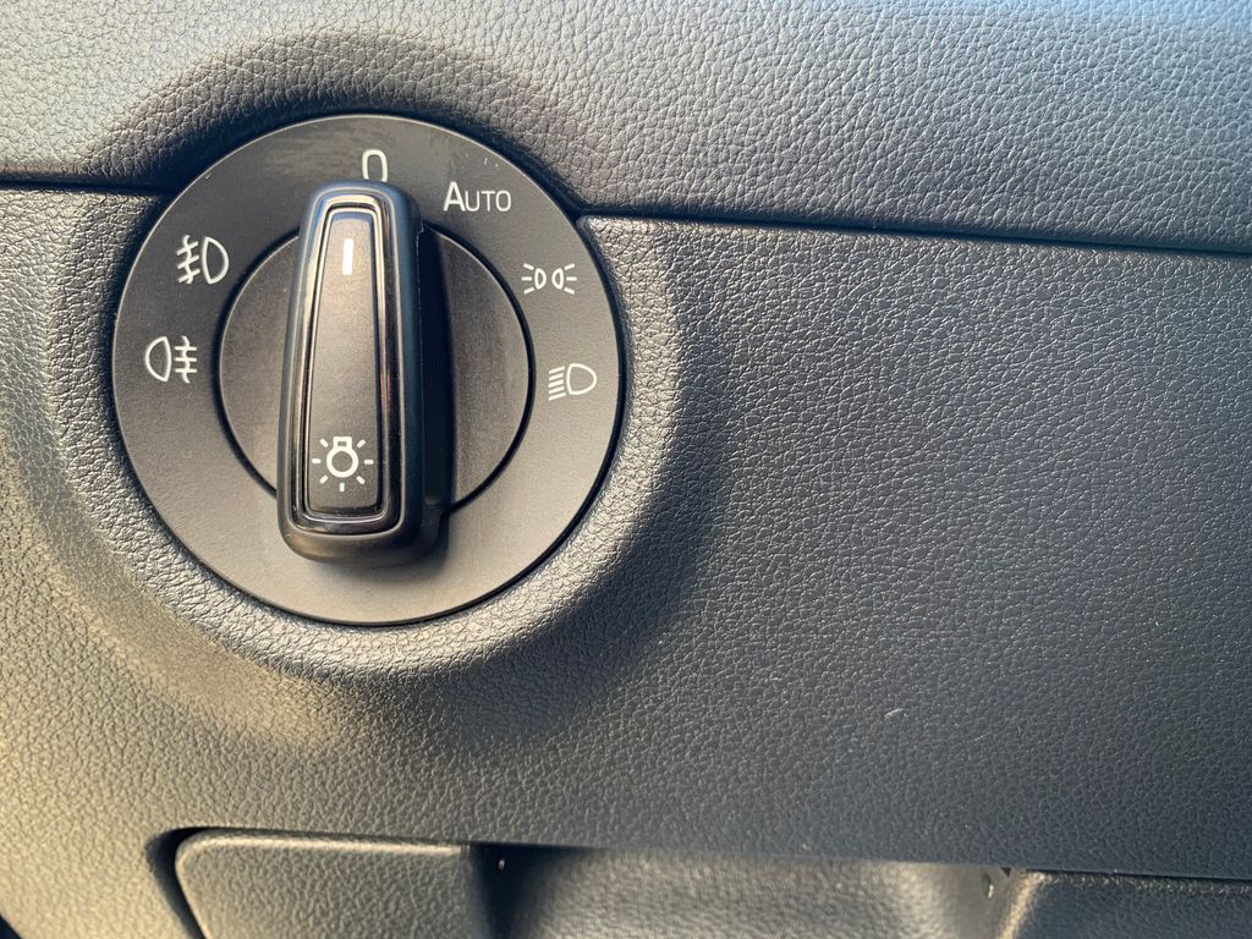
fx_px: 940
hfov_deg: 67.3
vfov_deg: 53.1
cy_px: 470
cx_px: 626
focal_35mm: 26
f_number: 1.8
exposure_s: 1/66
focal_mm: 4.25
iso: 100
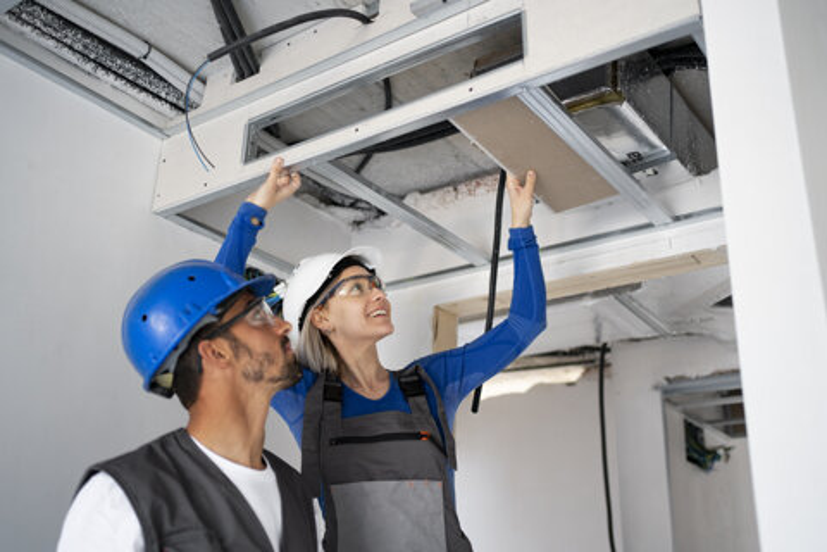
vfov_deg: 37.9
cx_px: 414
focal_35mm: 35
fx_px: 804
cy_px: 276
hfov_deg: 54.4
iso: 400
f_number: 2
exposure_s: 1/250
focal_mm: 35
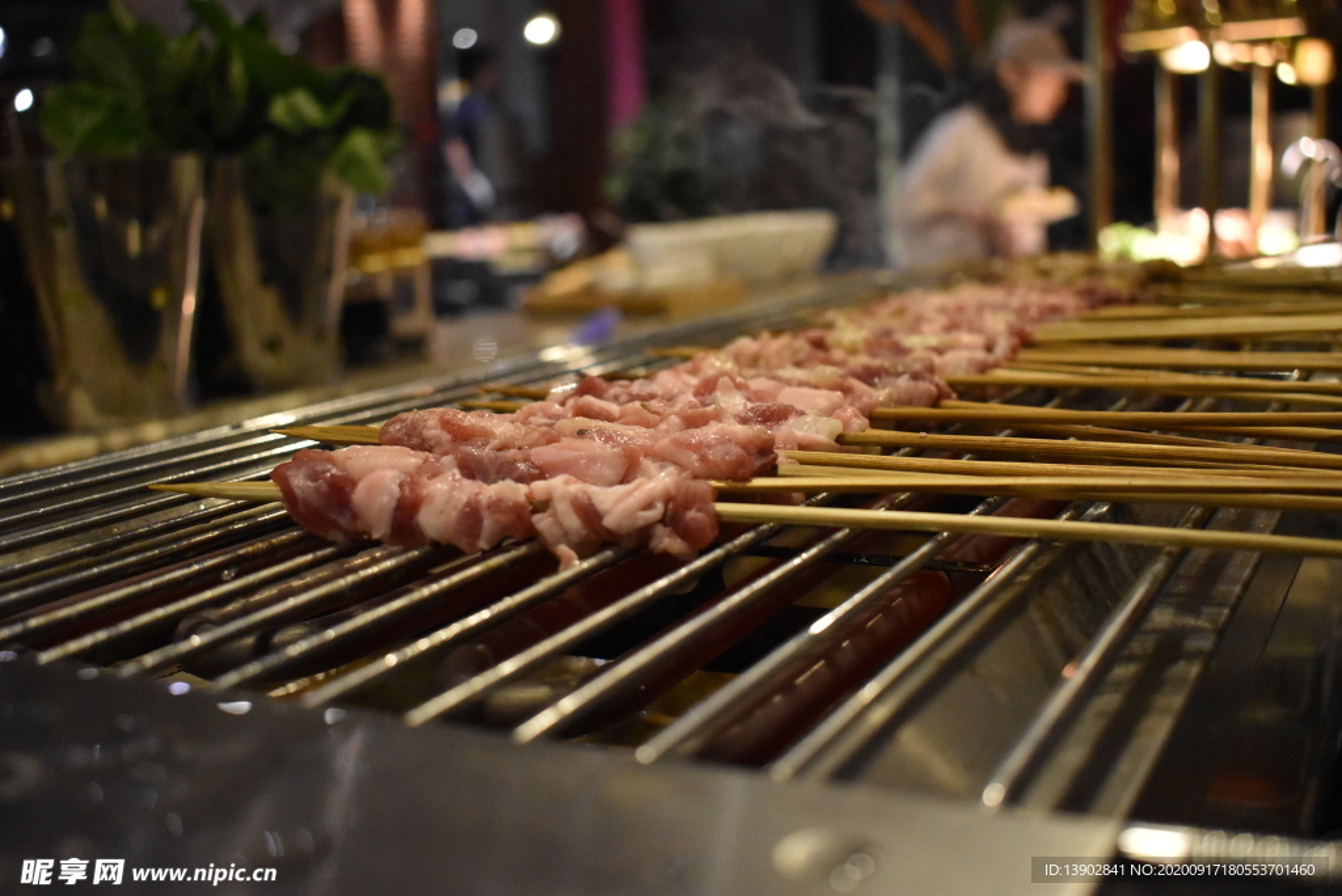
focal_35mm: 40
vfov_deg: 33.1
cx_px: 671
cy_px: 448
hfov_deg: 47.9
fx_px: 1511
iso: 5000
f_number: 4.5
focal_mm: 27
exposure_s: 1/160
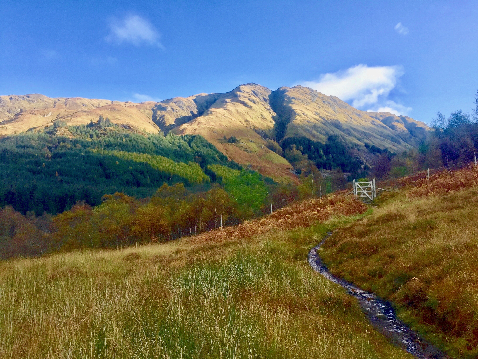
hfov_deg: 61.7
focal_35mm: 29
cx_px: 239
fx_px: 400
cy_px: 180
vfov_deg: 48.2
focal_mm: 4.15
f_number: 2.2
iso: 32
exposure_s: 1/760
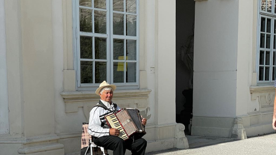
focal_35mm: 76
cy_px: 147
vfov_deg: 15.6
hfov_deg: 27.9
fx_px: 556
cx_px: 138
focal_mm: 6
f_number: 2
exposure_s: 1/1845
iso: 25
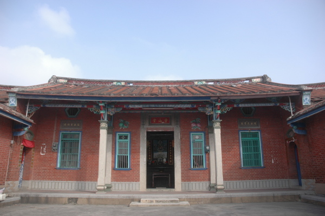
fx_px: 244
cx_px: 162
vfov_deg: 47.9
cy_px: 108
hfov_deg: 67.4
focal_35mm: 27
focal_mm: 18
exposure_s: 1/500
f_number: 5
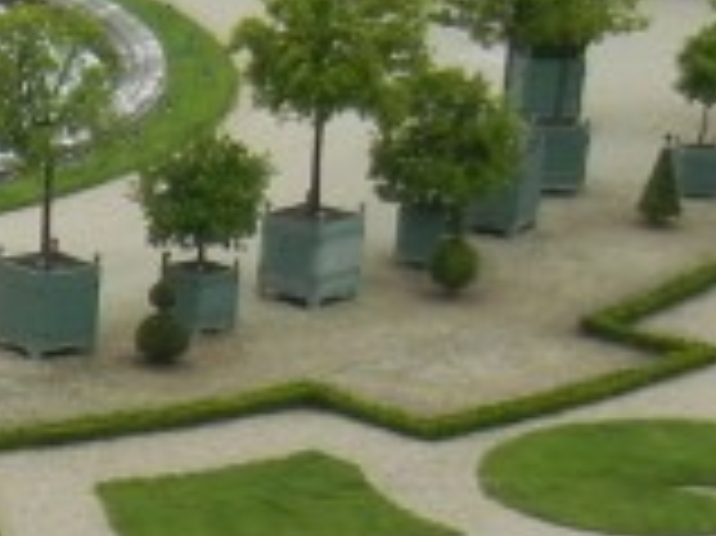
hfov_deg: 9.6
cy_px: 581
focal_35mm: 193
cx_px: -721
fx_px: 3989
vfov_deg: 7.6
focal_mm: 5.4
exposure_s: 1/276
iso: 160
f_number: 7
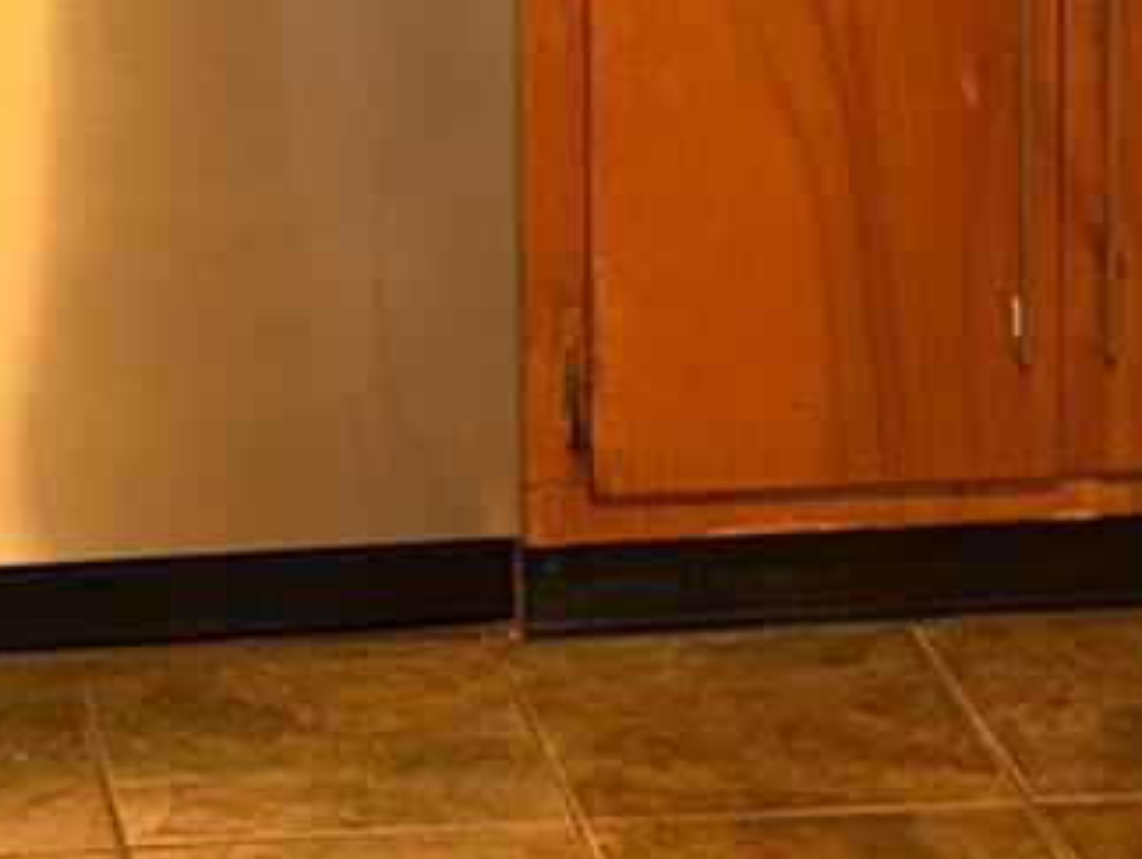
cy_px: -484
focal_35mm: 152
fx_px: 5020
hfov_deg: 12.8
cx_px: -57
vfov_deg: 9.5
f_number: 1.78
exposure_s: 1/15
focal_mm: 6.76
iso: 64
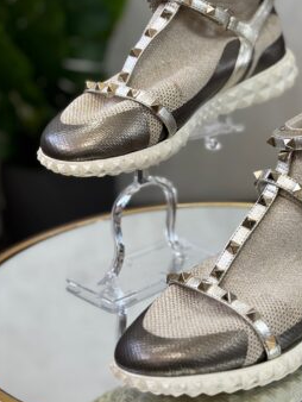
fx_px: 953
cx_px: 227
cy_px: 100
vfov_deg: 23.6
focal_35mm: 82
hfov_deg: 17.9
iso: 40
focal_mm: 5.96
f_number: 1.6
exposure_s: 1/50
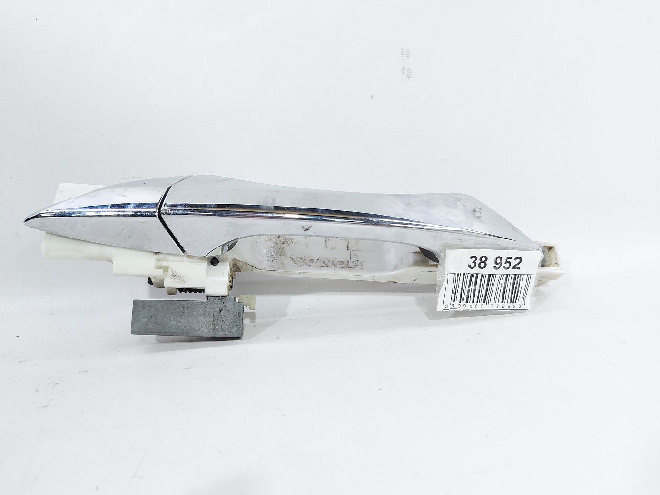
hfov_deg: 71.6
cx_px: 330
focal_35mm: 24
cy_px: 248
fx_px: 458
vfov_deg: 56.8
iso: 80
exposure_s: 1/50
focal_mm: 5.23
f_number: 1.8
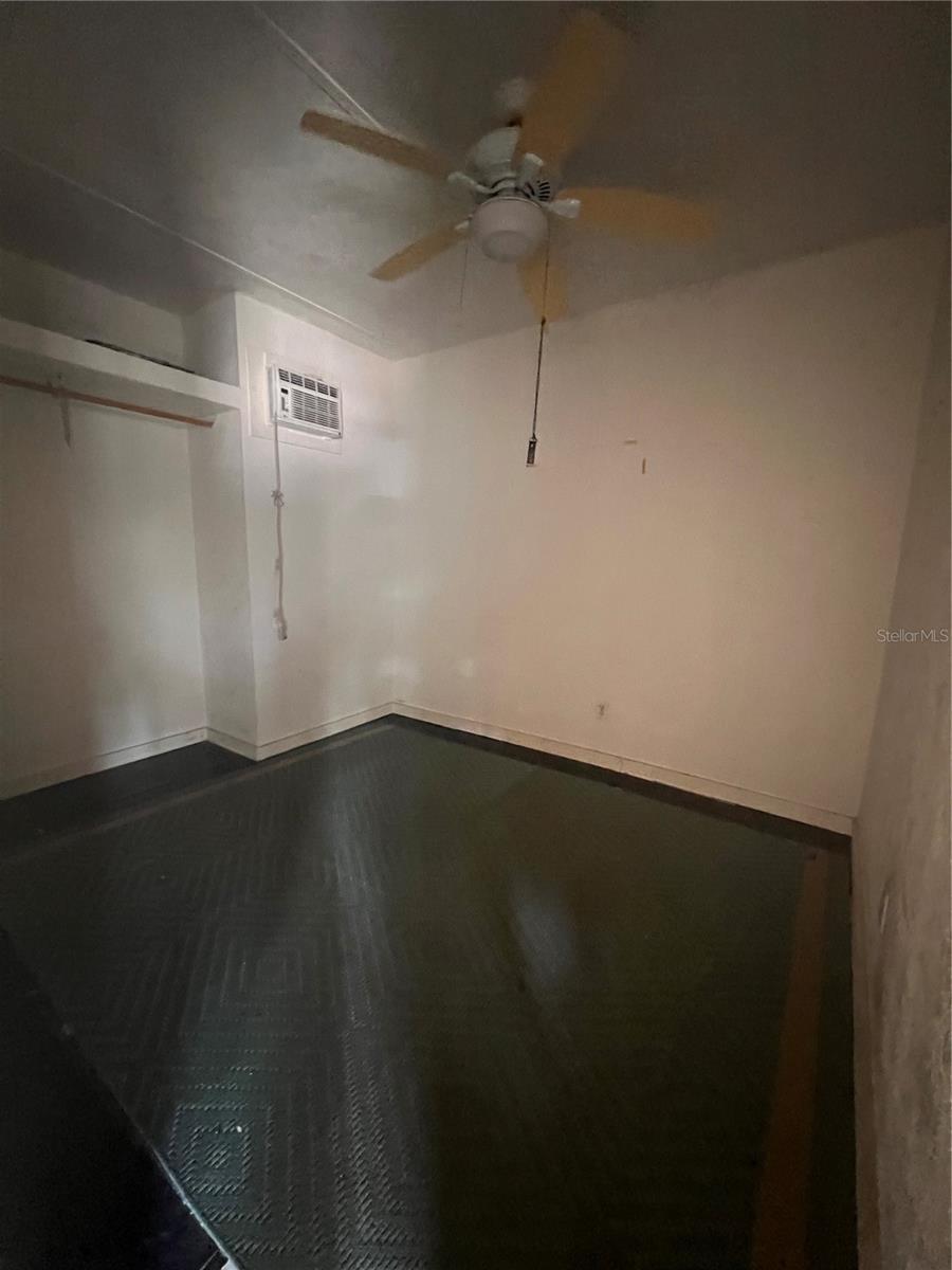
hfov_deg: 89.9
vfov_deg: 106.2
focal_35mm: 13
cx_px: 476
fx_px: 477
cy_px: 635
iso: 1250
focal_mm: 1.57
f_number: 1.8
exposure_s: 1/37
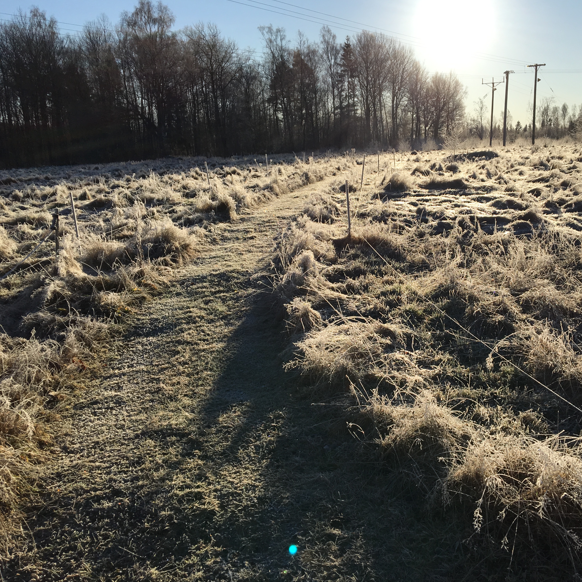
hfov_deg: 46.6
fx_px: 666
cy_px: 286
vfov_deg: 47.2
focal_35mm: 35
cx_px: 378
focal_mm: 4.15
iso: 25
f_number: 2.2
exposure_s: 1/2564
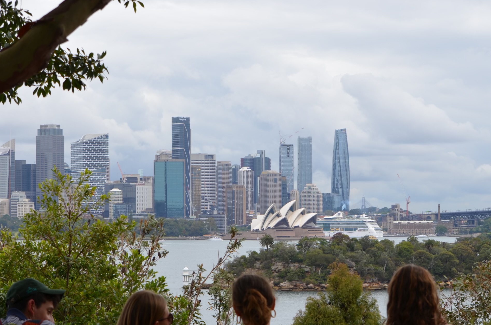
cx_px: 228
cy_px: 193
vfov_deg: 12.7
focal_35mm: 108
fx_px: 1465
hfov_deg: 19.0
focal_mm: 55
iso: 100
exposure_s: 1/250
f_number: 8
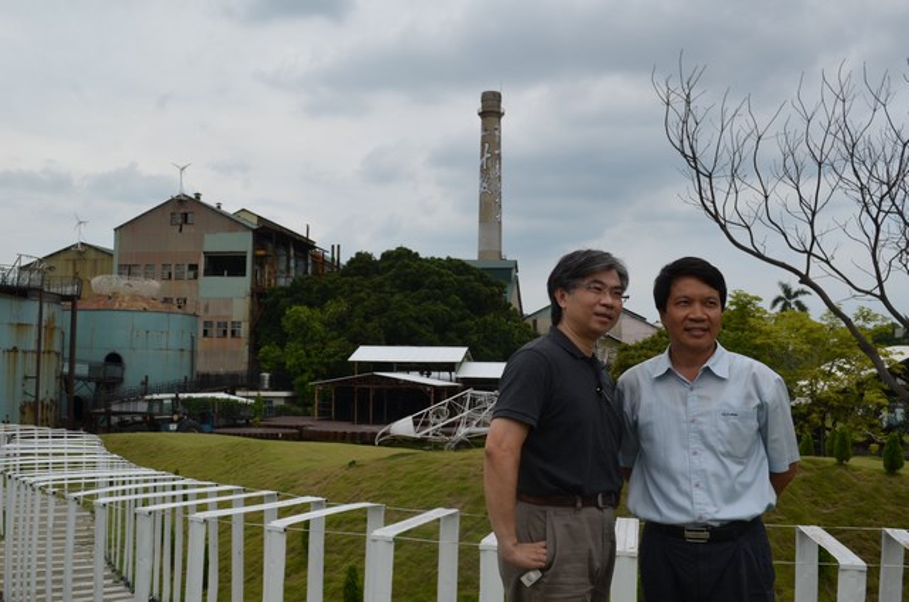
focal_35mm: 36
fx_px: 907
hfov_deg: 53.2
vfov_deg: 36.7
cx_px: 454
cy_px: 301
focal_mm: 24
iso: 110
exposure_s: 1/250
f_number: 8
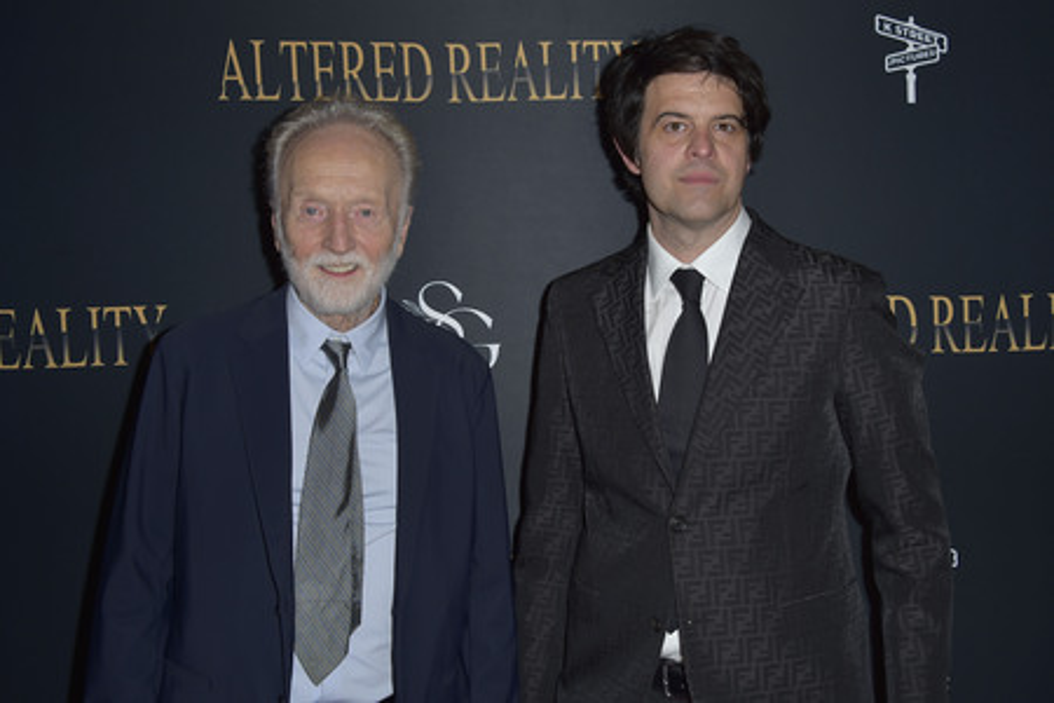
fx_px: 1317
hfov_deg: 43.6
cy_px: 352
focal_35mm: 45
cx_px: 527
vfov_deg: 29.9
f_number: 6.3
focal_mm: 45
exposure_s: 1/250
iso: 250
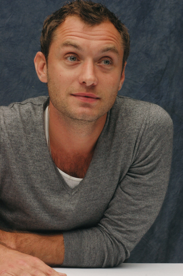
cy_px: 138
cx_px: 92
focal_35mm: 129
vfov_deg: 15.9
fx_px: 985
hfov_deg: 10.6
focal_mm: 86
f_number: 11
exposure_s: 1/500
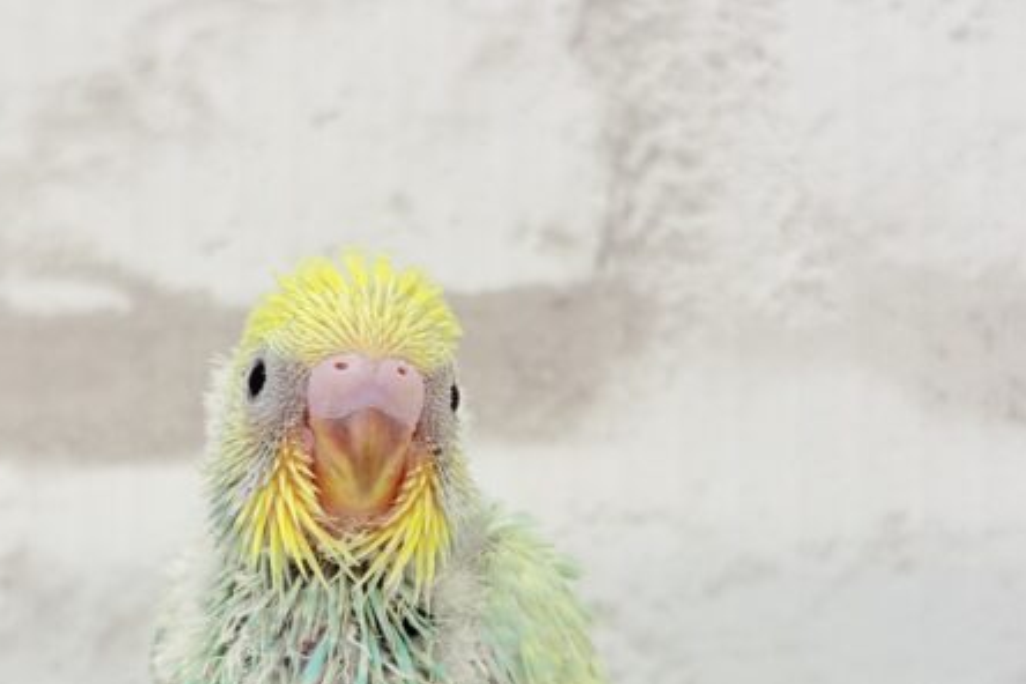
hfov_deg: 25.9
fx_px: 2223
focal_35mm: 78
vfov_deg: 17.3
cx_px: 370
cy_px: 552
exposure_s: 1/50
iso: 40
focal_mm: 5.96
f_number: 1.6
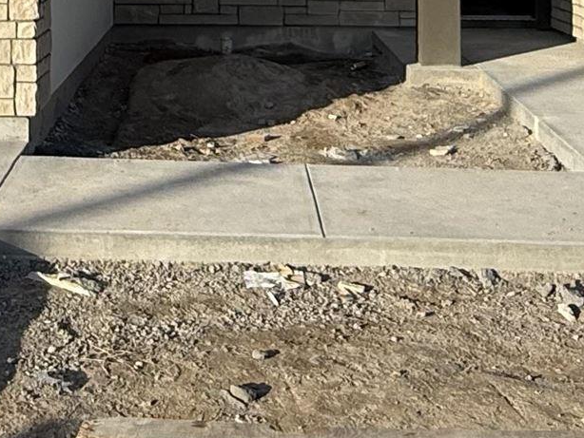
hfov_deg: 27.5
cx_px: 174
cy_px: -162
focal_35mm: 70
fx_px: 1181
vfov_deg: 19.1
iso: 50
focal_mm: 2.22
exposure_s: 1/3460
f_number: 2.2
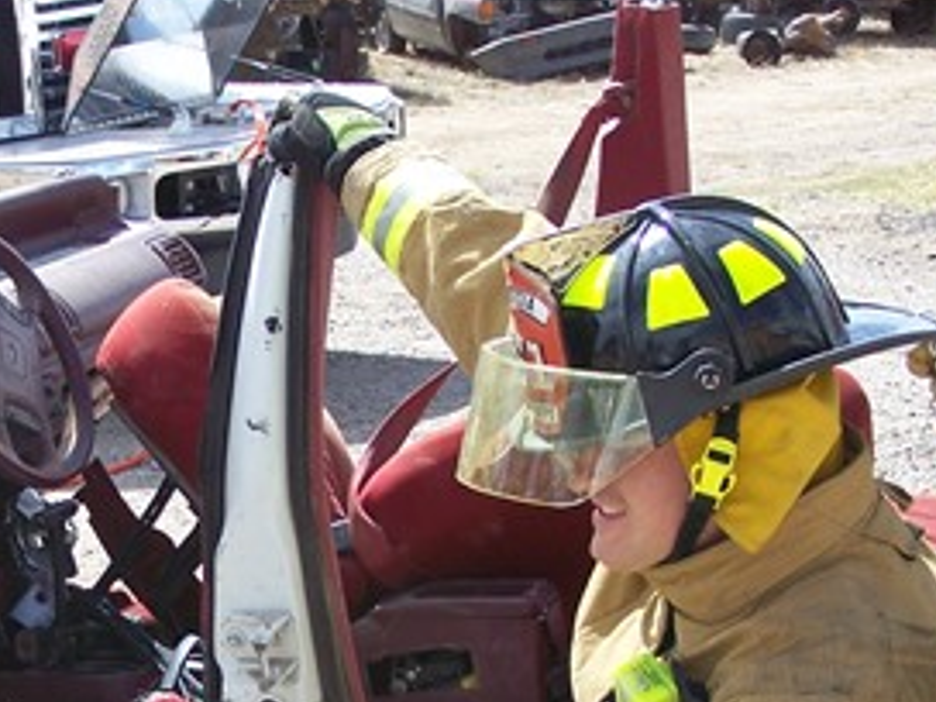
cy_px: 664
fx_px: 3569
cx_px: 162
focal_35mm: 132
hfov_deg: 14.8
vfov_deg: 11.1
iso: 80
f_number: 3.1
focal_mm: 9.3
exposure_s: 1/640
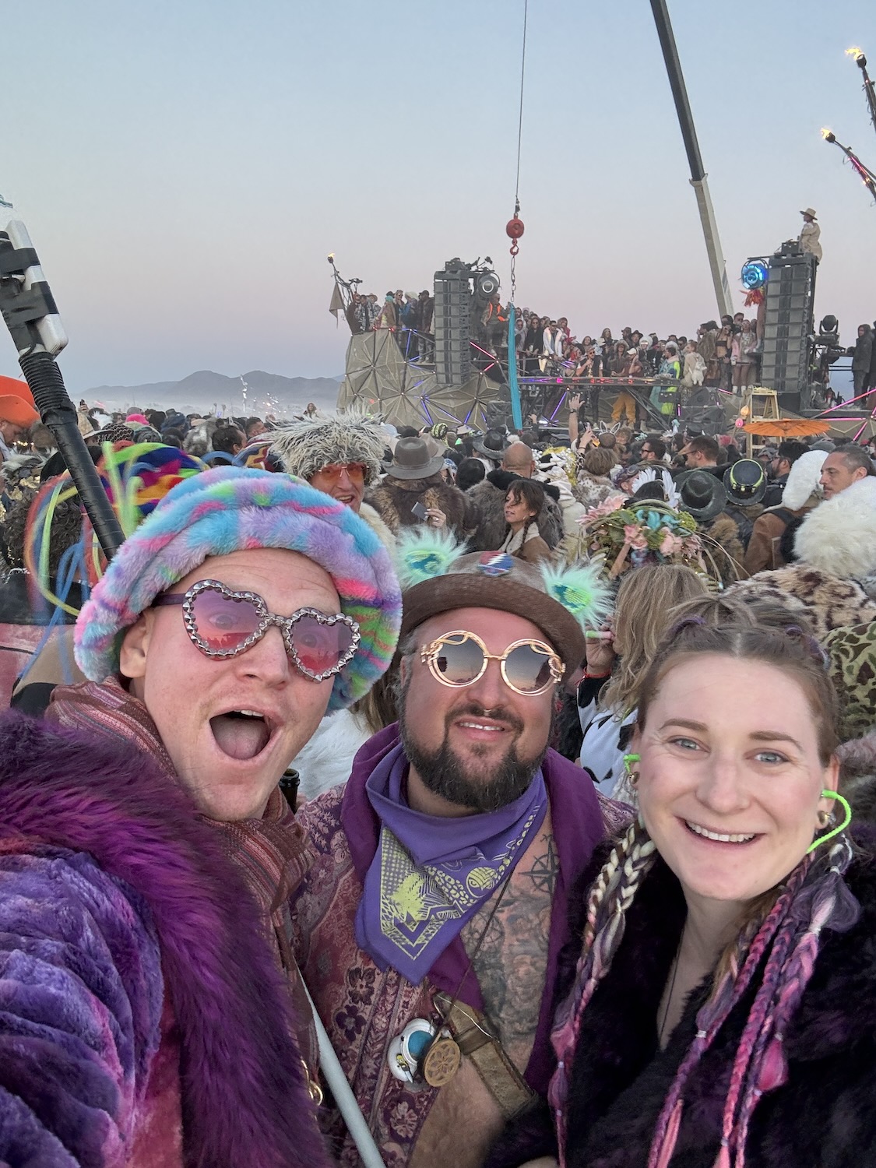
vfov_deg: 73.9
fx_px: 776
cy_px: 584
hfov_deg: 58.9
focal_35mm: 23
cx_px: 438
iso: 125
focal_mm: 2.69
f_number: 1.9
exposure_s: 1/60
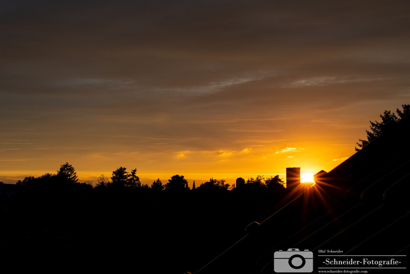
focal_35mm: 51
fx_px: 581
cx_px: 203
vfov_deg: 26.5
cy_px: 138
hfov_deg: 38.9
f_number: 14
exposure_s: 1/250
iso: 640
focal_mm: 50
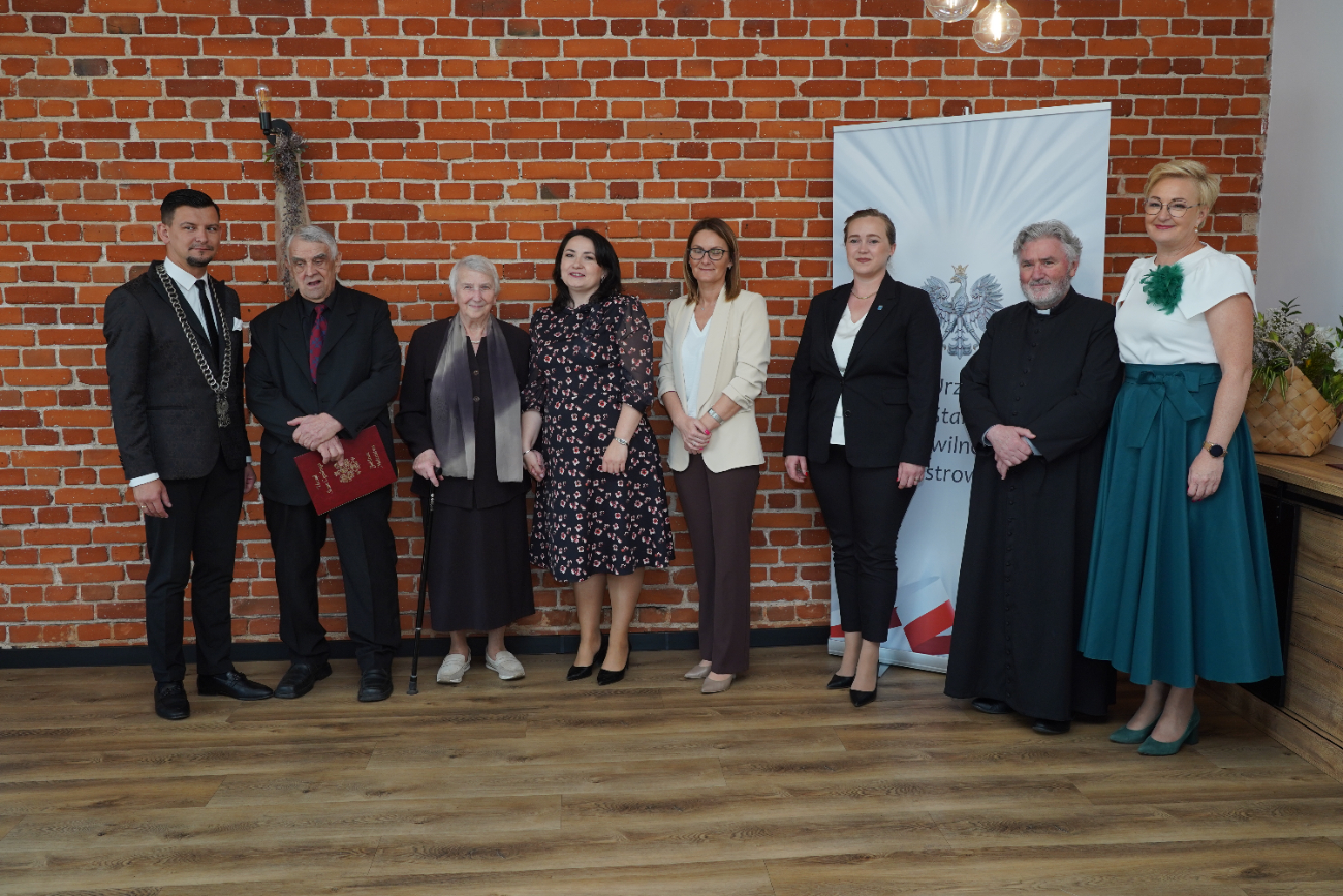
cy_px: 448
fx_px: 1157
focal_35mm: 31
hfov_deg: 60.3
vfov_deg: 42.3
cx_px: 672
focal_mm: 31
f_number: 7.1
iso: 640
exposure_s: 1/100
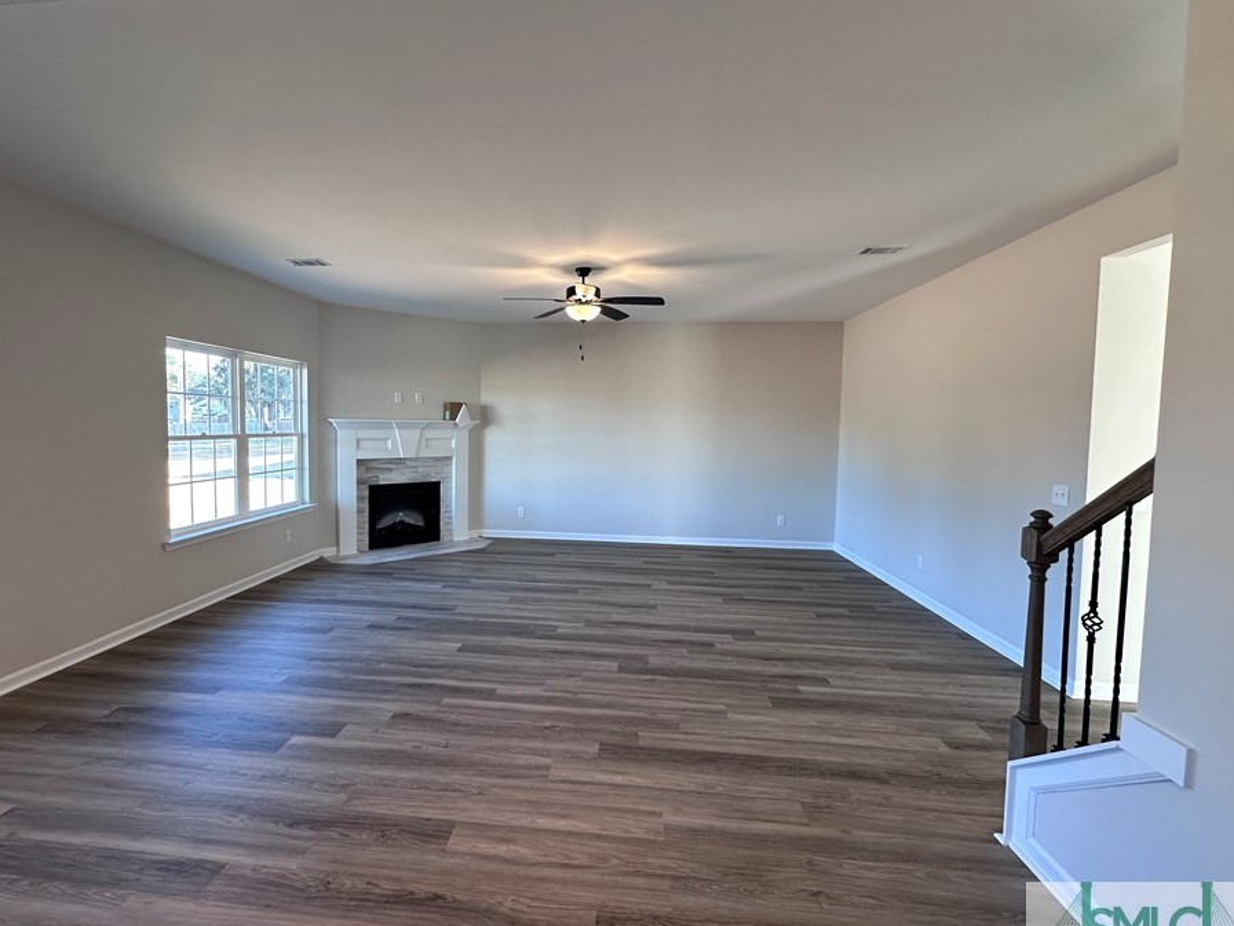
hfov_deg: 94.2
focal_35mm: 16
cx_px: 561
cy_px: 453
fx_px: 570
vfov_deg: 78.1
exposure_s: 1/120
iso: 200
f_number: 2.2
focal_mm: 2.22
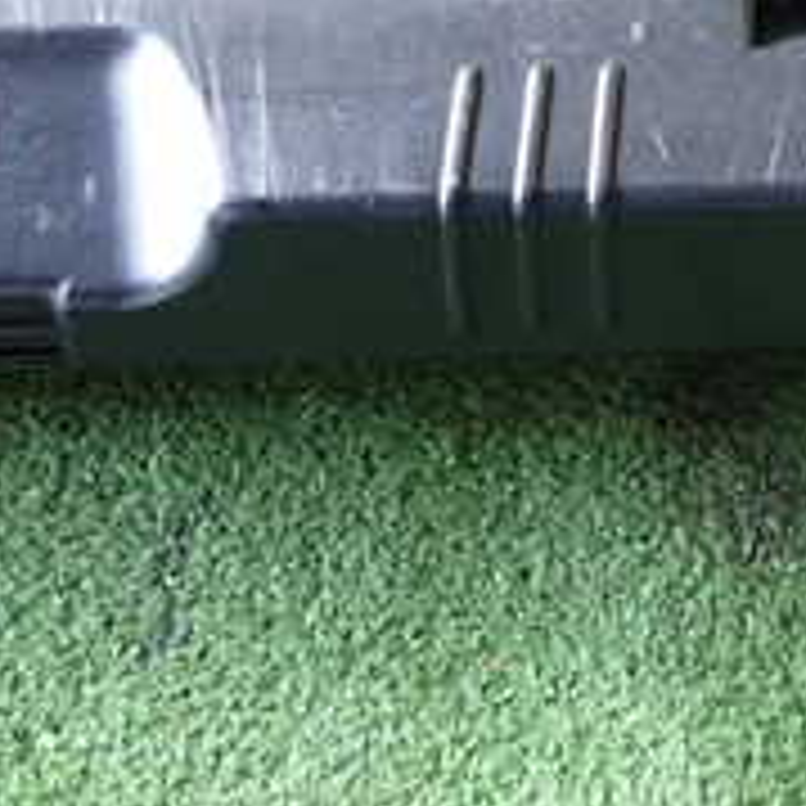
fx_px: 2345
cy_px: -153
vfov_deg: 18.5
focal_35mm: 89
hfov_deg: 17.9
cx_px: 1112
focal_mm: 5.4
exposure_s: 1/30
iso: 250
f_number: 2.3
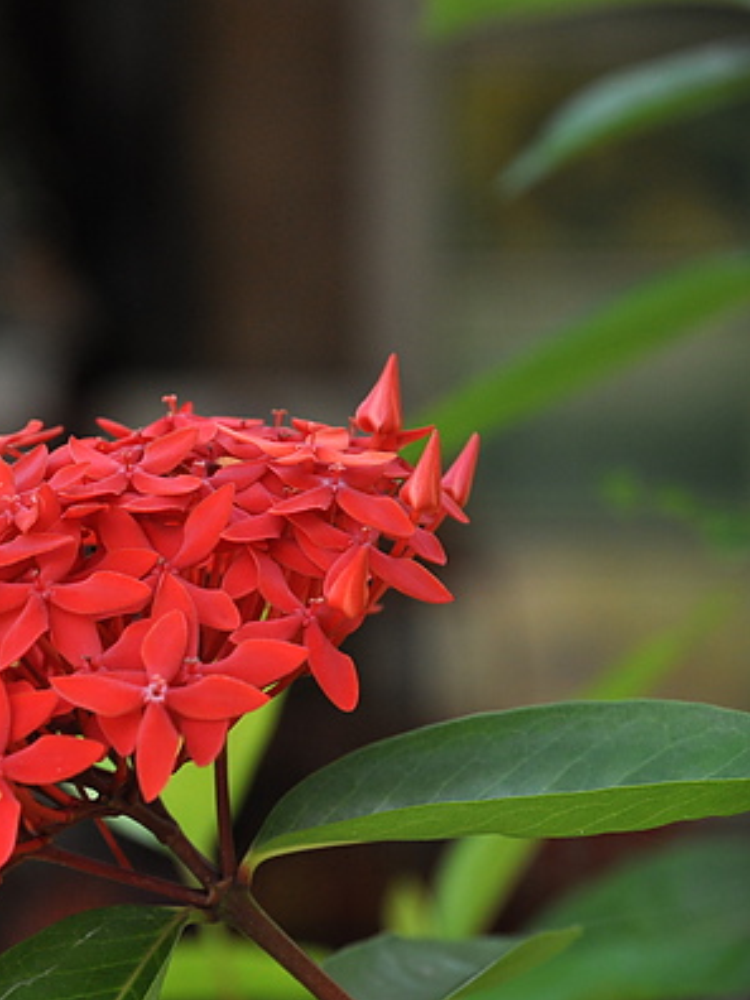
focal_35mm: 186
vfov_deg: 10.6
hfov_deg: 8.0
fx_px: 5365
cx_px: -5
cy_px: 501
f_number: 5.6
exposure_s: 1/500
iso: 800
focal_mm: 85
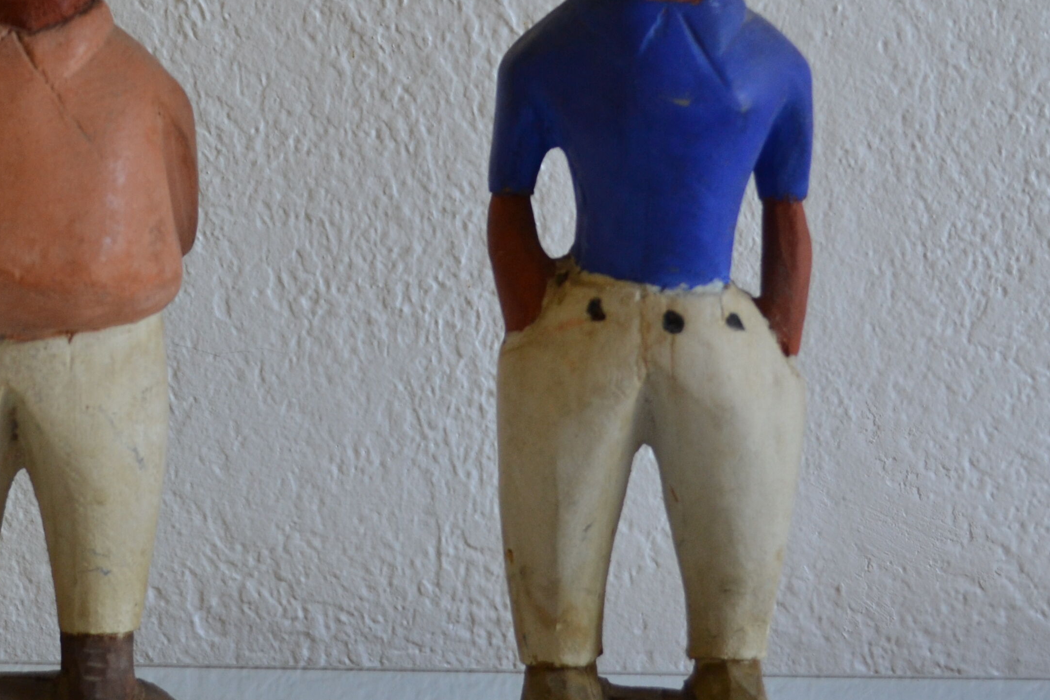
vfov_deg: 16.4
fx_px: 2420
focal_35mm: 83
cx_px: 307
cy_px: 179
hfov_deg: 24.3
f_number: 4.2
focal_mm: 26
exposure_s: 1/30
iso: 400
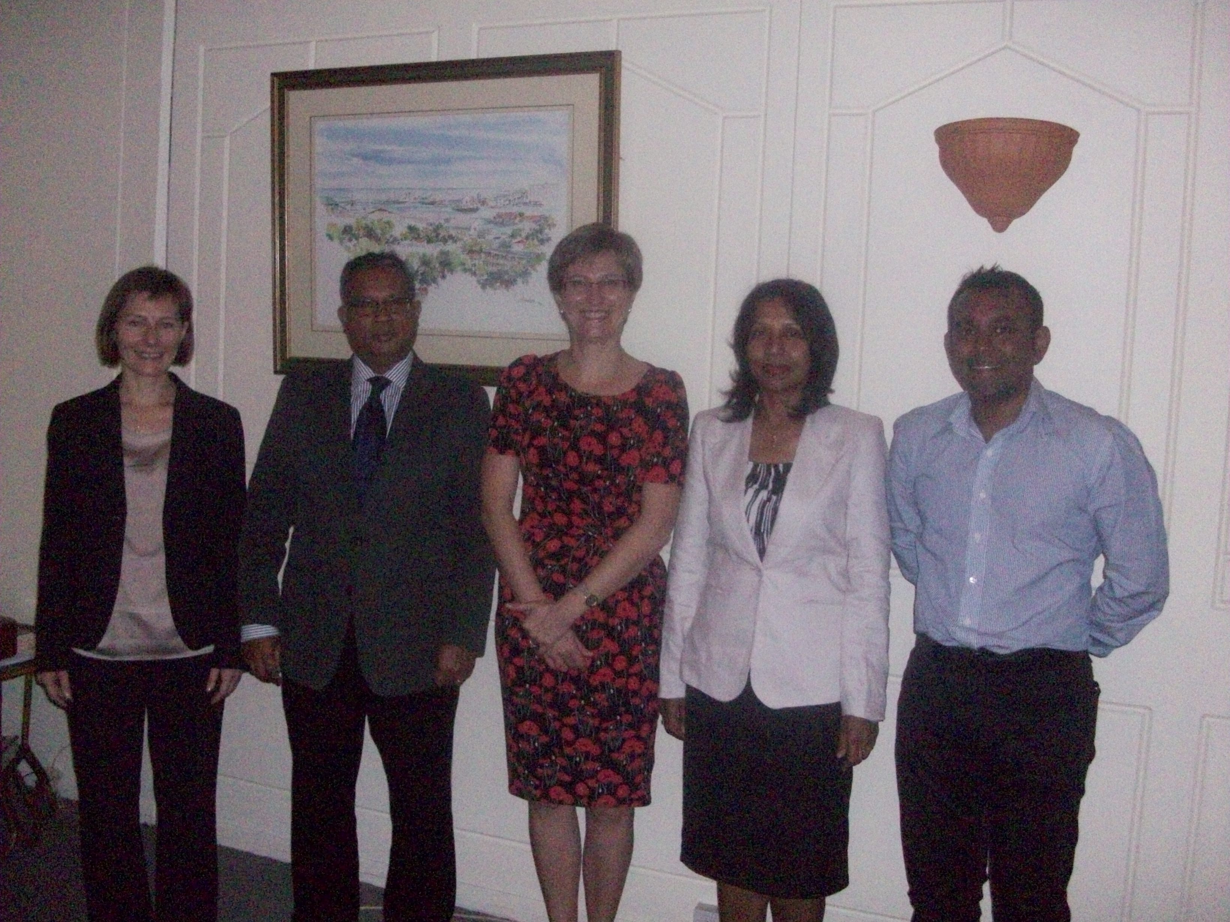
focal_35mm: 34
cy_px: 461
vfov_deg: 41.8
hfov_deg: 54.0
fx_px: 1208
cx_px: 615
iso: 800
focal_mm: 5.7
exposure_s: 1/128
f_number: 2.8
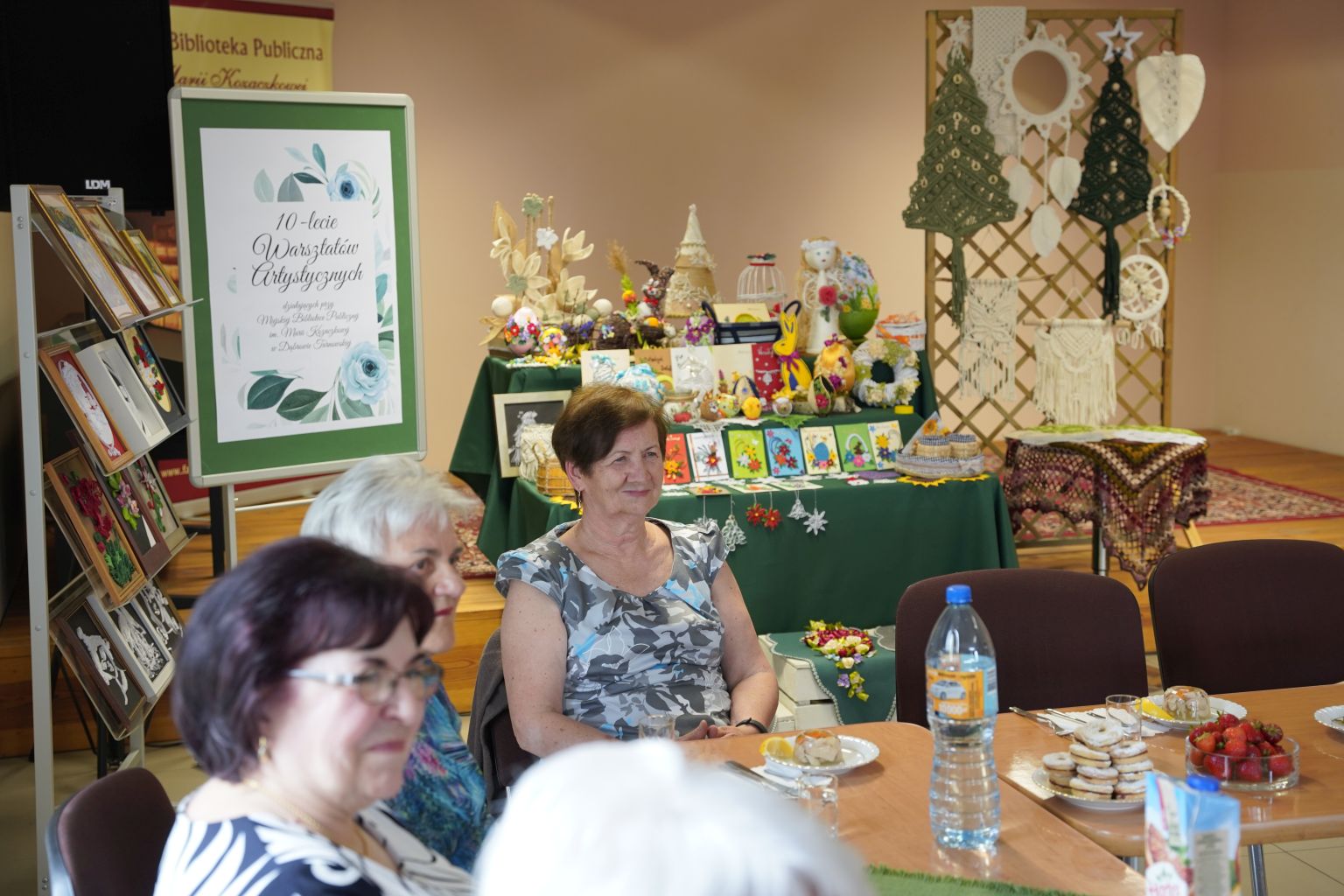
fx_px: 1863
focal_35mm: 50
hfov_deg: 39.7
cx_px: 672
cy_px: 448
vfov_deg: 27.0
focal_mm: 49.9
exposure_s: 1/160
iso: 1000
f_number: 4
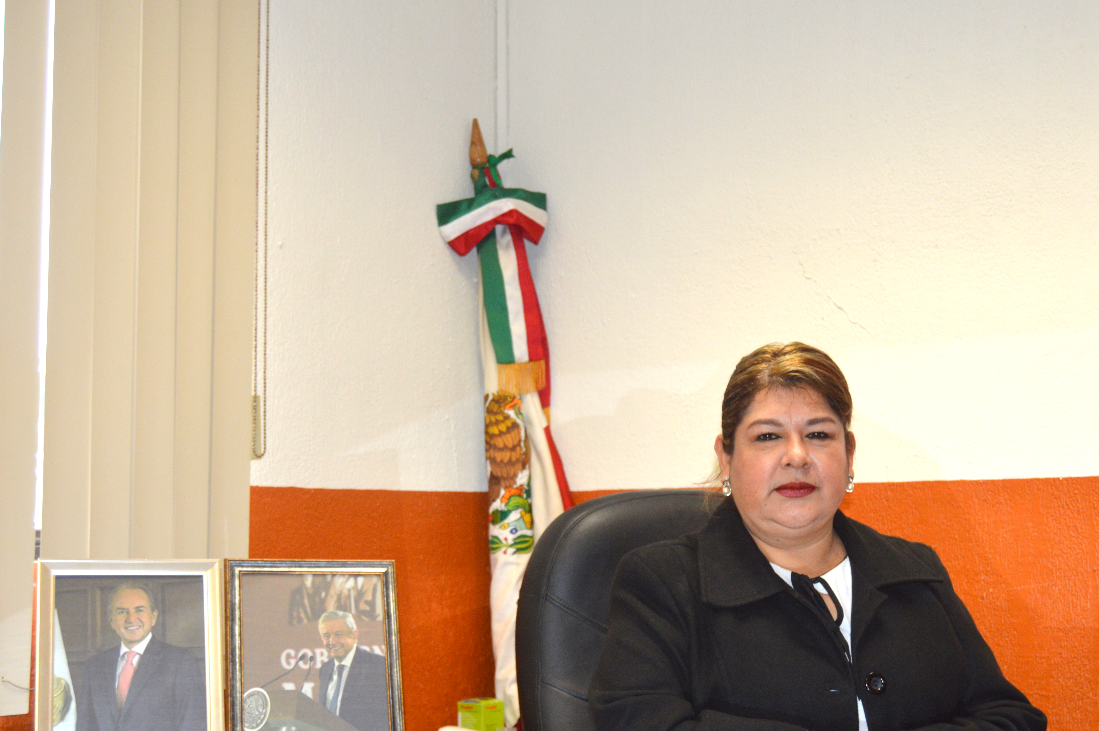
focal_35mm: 50
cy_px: 459
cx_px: 572
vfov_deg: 26.9
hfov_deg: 39.6
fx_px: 1525
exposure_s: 1/60
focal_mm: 26
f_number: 4
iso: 640
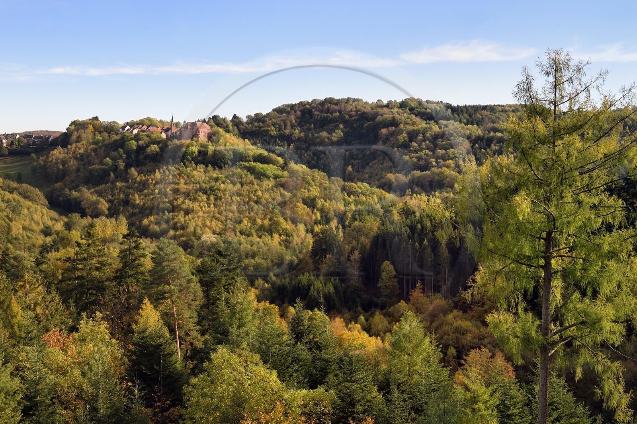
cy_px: 212
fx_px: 672
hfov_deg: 50.7
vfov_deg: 35.0
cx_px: 318
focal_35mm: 38
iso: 250
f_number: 11
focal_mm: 38
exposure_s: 1/160
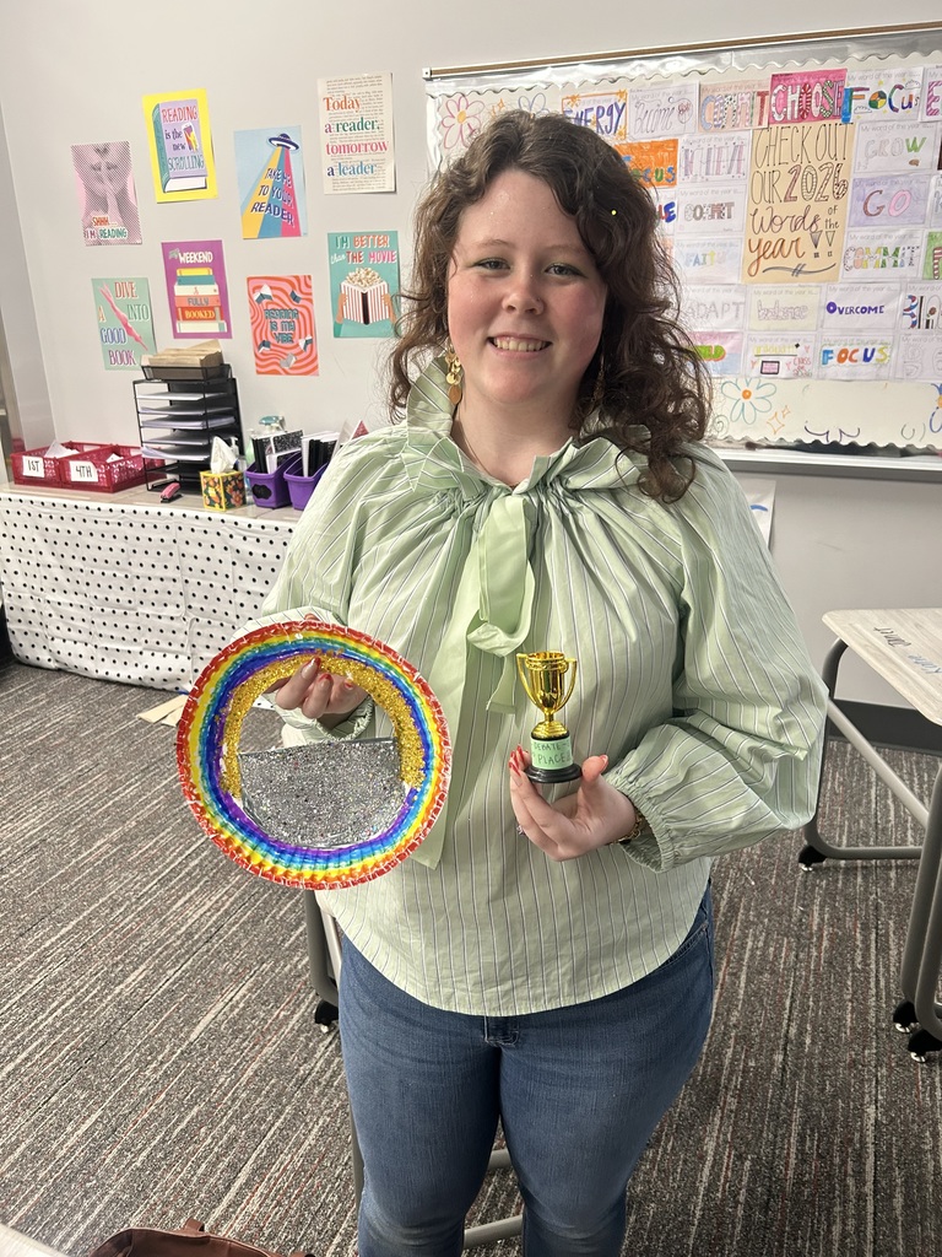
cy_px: 628
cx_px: 471
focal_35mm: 26
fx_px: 943
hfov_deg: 53.1
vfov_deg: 67.3
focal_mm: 5.7
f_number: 1.5
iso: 200
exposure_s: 1/60
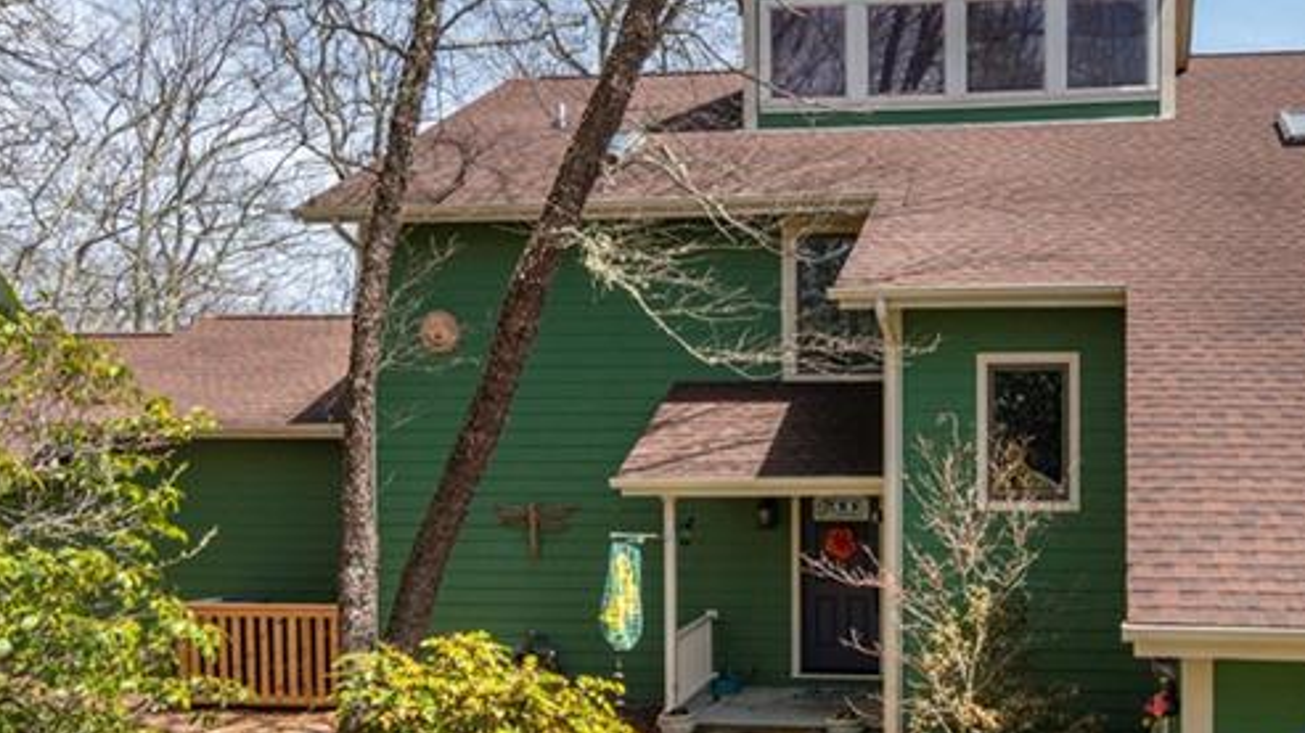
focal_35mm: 37
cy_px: 390
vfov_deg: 32.0
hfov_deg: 52.4
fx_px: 1280
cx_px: 921
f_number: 7.1
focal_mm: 17
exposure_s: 1/800
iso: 400
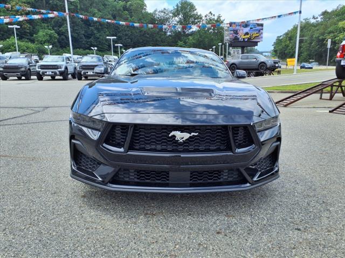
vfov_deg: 51.4
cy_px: 129
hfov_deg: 65.3
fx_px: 269
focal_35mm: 27
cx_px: 172
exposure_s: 1/1250
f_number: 1.9
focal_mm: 3.58
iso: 40
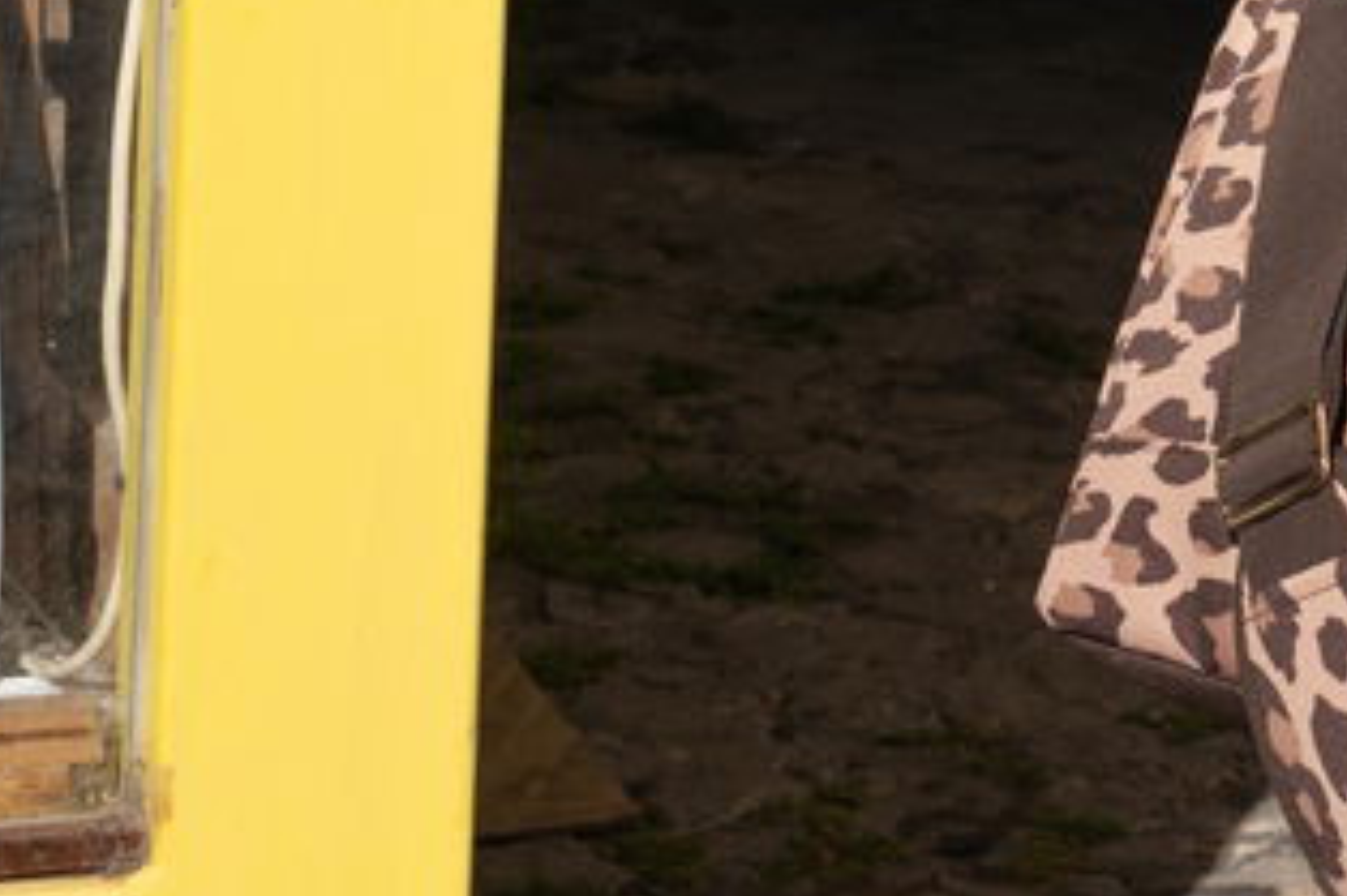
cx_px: 2338
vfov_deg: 8.3
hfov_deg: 12.1
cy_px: -757
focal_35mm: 158
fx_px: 5908
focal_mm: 31
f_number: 7.1
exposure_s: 1/500
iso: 100
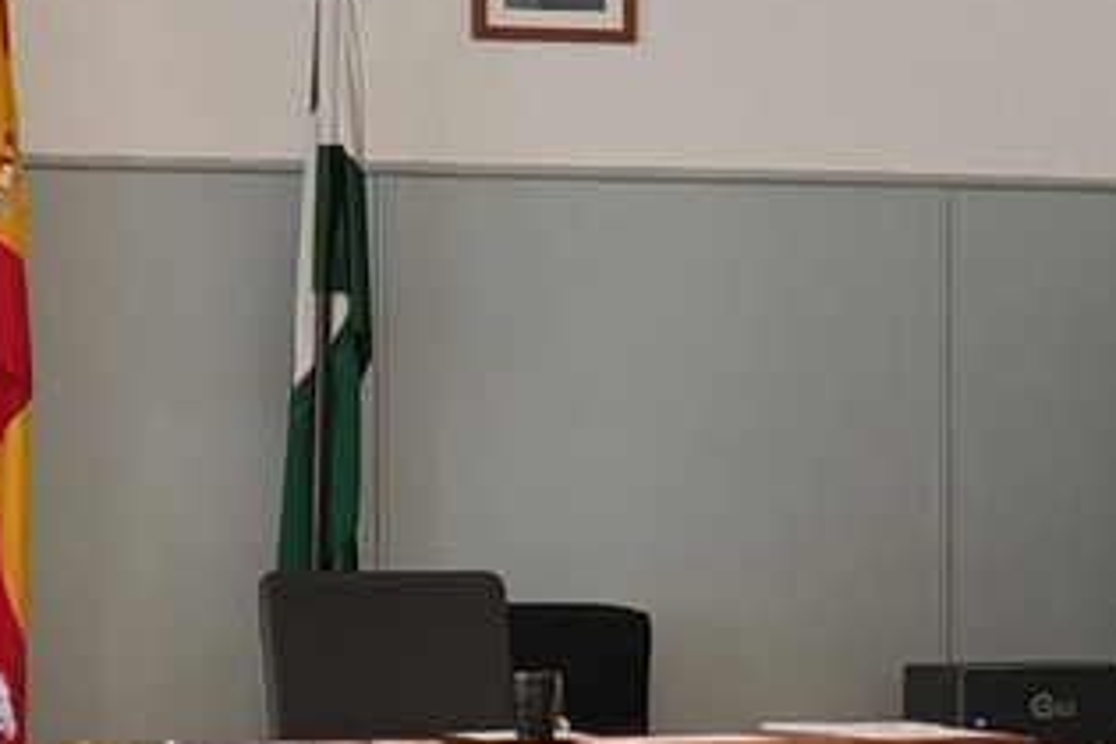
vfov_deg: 6.7
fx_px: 6386
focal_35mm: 206
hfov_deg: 9.7
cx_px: 1704
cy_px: 514
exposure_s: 1/50
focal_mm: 6.67
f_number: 1.9
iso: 200
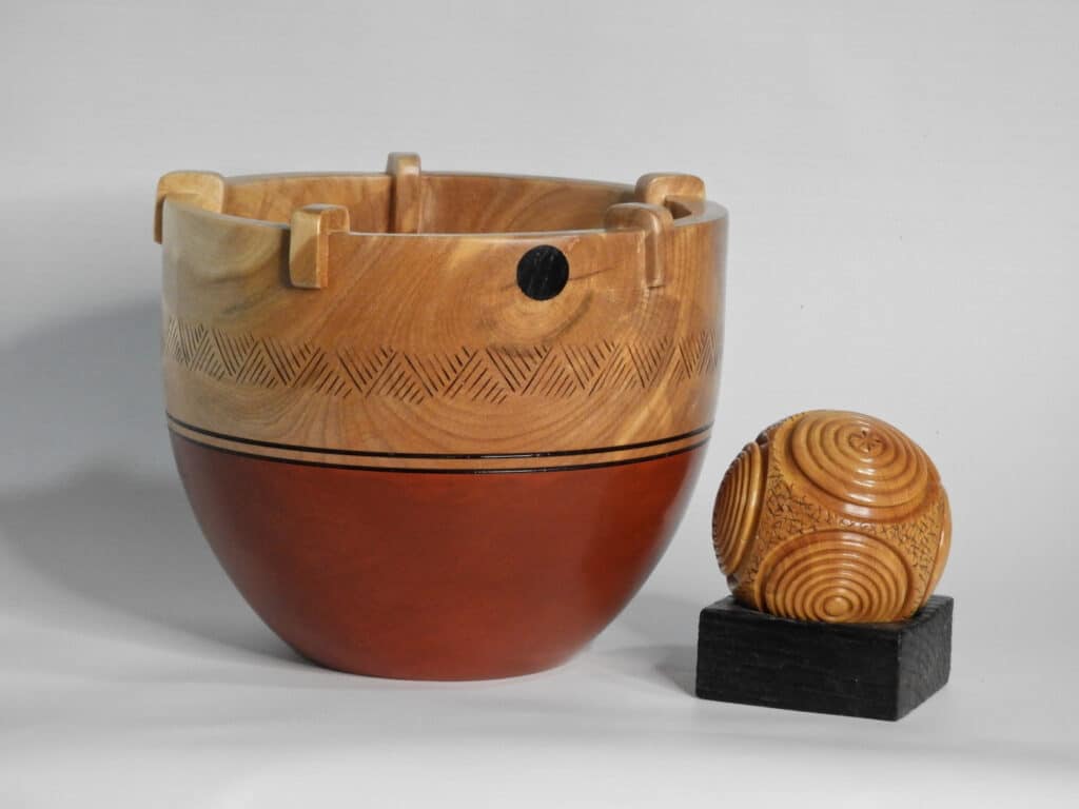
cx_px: 540
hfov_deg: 14.6
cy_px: 404
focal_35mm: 135
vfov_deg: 11.0
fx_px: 4208
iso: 640
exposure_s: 1/60
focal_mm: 24.2
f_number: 5
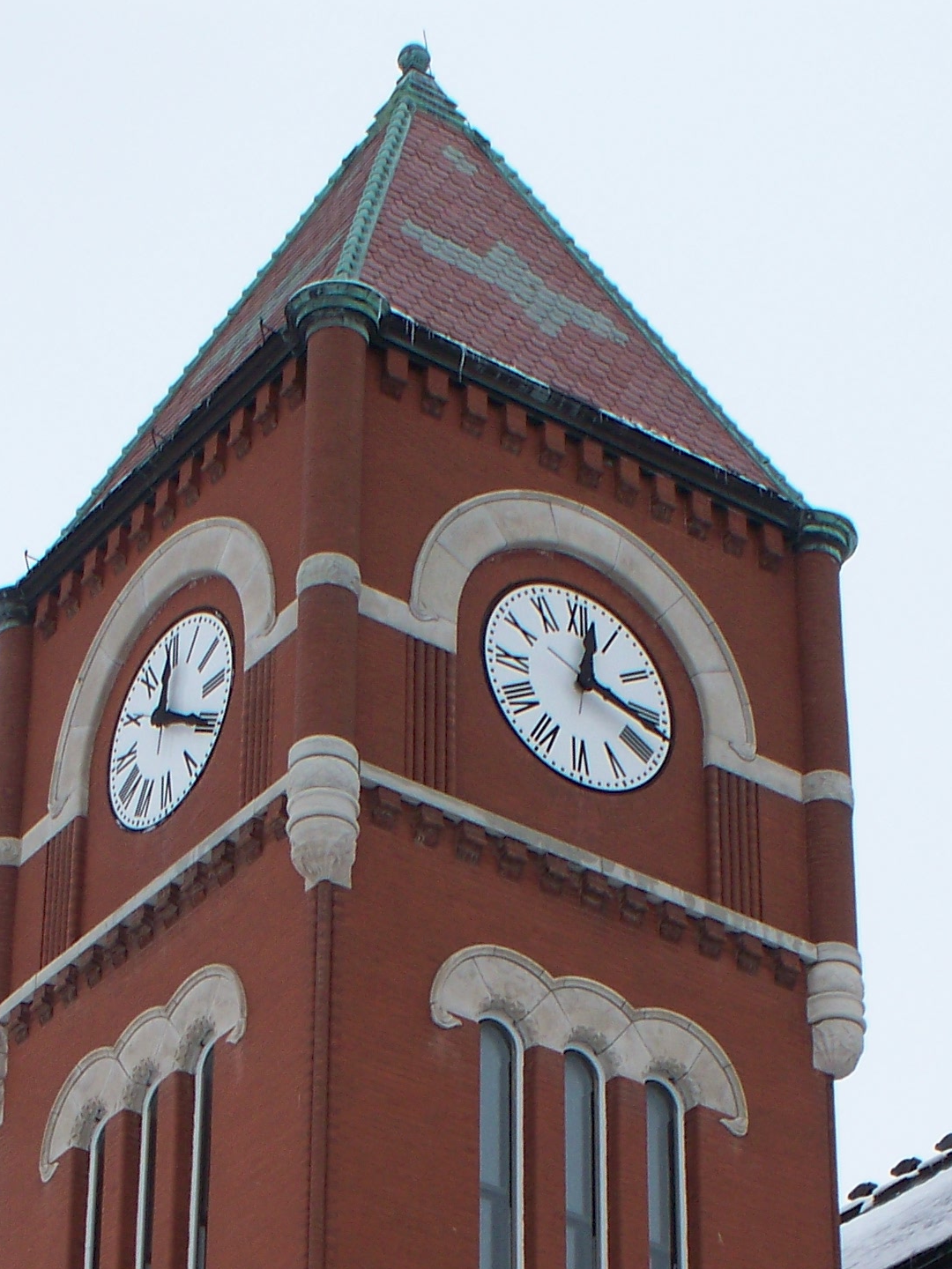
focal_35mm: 100
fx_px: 3667
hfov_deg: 14.8
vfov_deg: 19.0
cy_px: 1319
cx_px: 393
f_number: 5
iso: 64
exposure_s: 1/320
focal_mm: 7.54
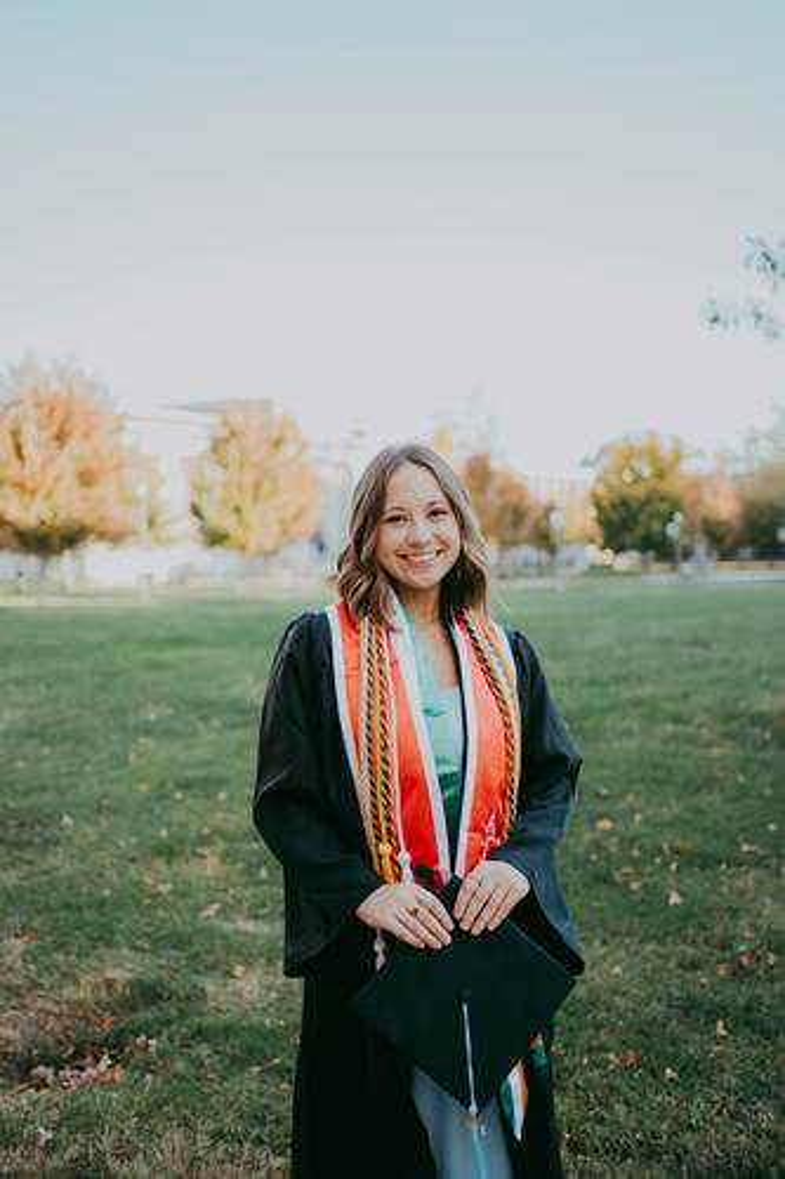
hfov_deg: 37.8
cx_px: 392
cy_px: 590
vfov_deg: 54.5
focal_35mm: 35
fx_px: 1145
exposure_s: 1/500
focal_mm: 35
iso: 250
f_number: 1.8
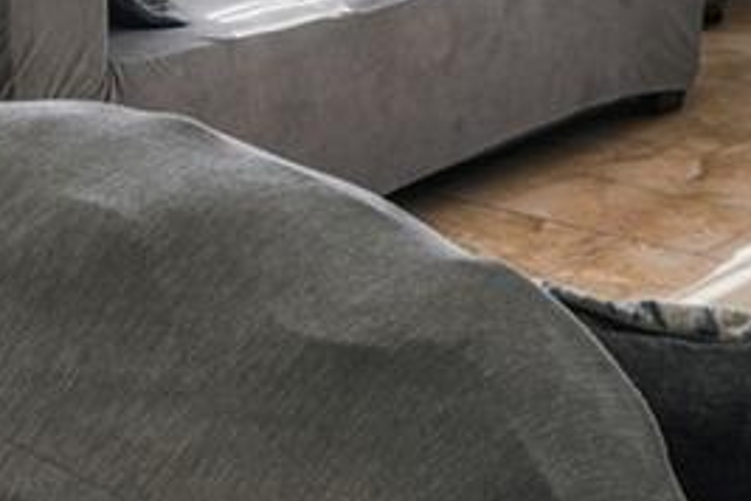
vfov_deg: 12.7
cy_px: -450
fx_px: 2003
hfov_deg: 21.2
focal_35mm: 96
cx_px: 416
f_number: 7.1
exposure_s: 1/5
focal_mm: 11
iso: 100
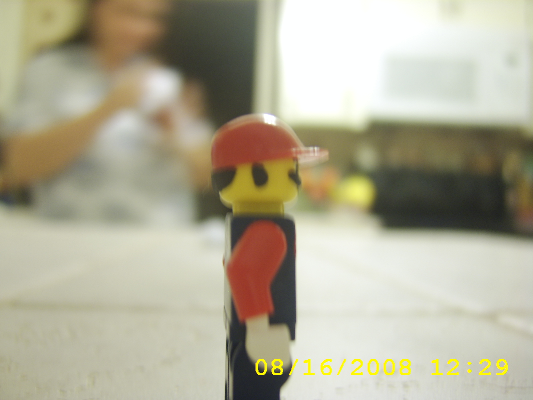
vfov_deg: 45.4
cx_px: 266
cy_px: 200
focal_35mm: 31
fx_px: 477
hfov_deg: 58.4
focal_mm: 8.13
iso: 71
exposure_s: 1/5
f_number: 2.7
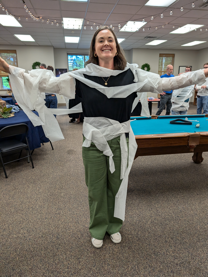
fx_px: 192
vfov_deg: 71.5
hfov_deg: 56.9
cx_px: 104
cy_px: 138
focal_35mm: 24
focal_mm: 6.9
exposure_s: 1/120
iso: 66
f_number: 1.68
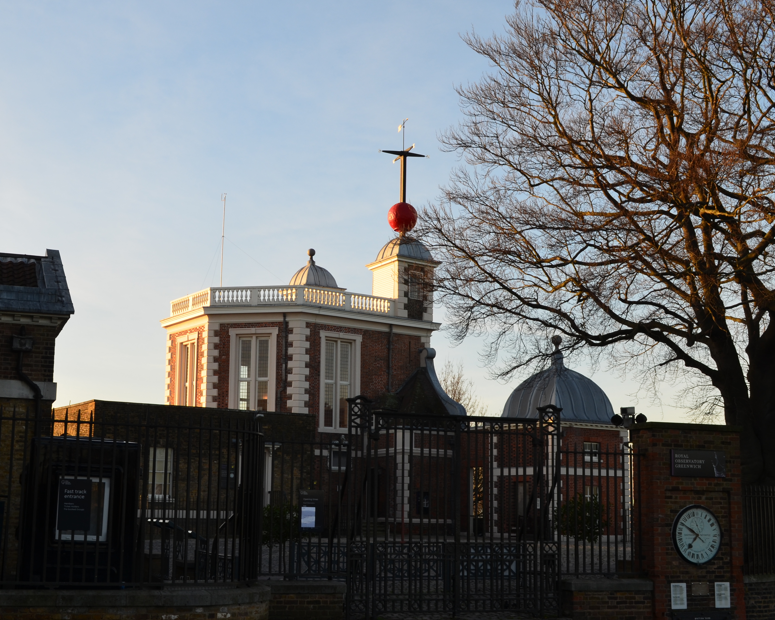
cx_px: 317
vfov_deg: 30.8
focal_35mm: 49
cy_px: 335
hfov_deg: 37.9
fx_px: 1124
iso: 200
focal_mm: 24
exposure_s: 1/80
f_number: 10
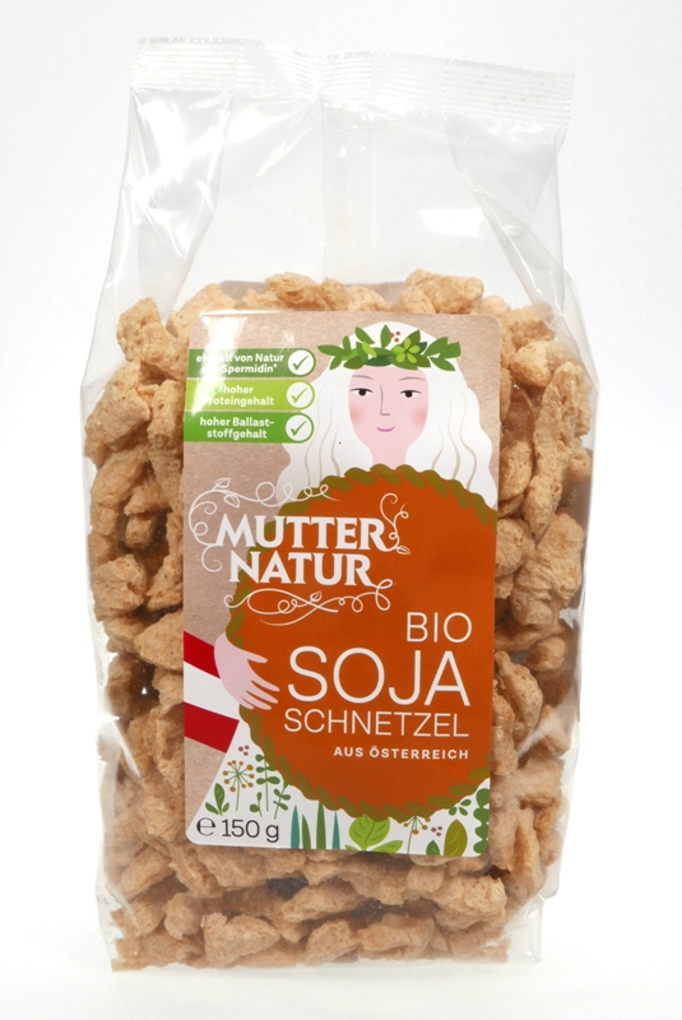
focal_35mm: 47
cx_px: 341
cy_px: 510
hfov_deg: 28.7
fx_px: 1333
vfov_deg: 41.9
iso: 800
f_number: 16
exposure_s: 1/40
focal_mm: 21.3
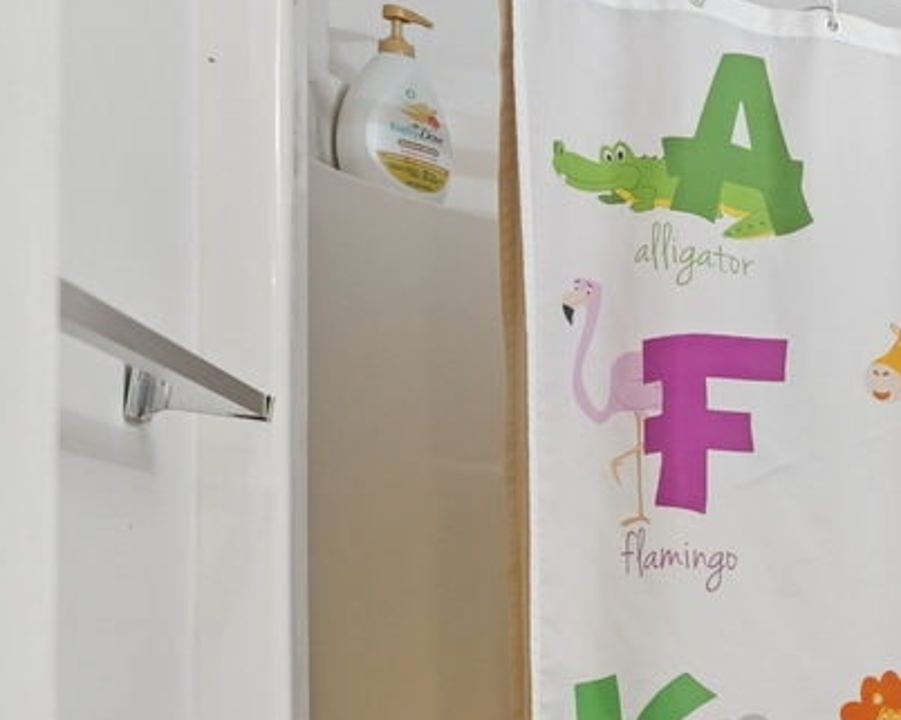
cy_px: 628
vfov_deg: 27.7
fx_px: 1412
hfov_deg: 21.6
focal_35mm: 53
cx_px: 1643
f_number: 3.5
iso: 800
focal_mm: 14
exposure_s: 1/50
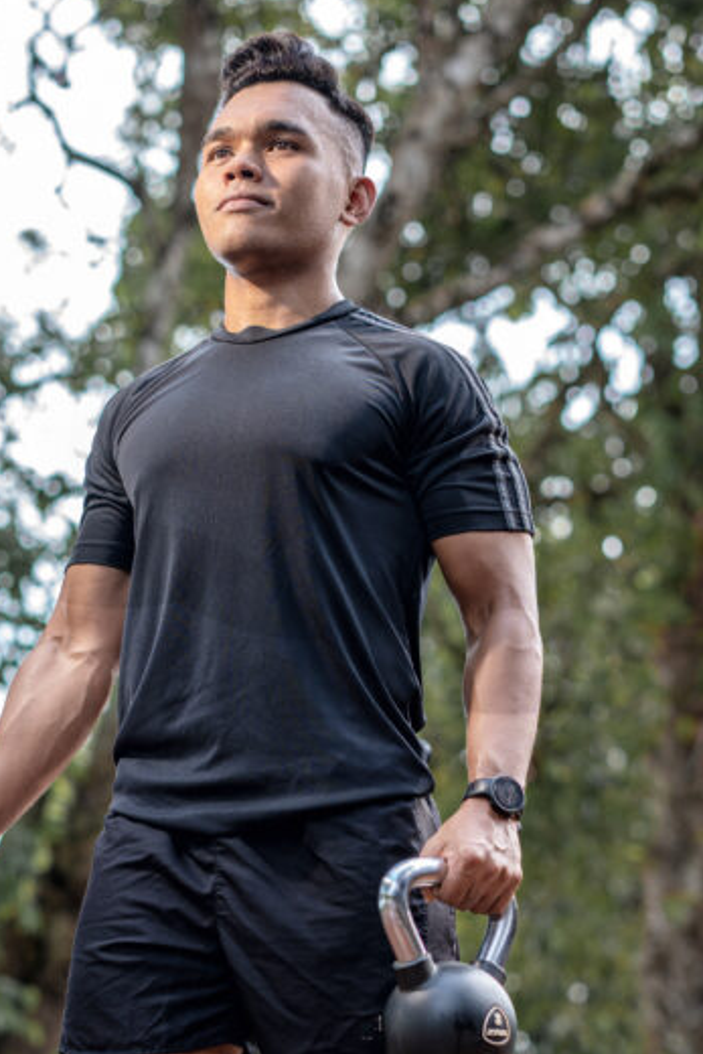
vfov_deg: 20.4
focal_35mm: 99
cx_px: 394
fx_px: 2898
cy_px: 821
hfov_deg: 13.8
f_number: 2
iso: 50
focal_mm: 50
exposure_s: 1/320
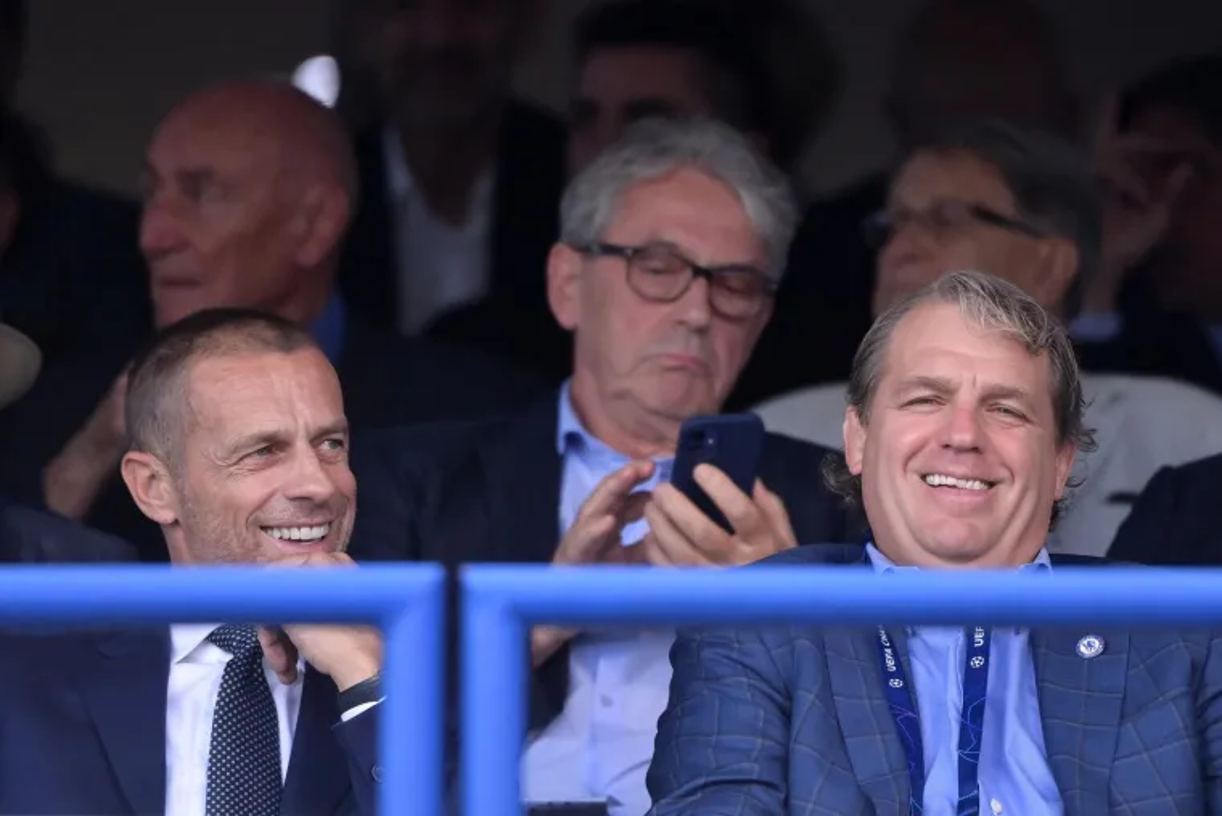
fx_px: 13579
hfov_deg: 5.2
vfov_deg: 3.4
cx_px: 611
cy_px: 408
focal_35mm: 400
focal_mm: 400
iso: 5000
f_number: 4
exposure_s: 1/1250
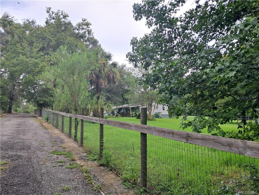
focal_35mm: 27
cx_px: 130
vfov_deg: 51.4
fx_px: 202
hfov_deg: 65.3
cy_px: 98
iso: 50
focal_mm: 4
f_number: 1.8
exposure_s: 1/265
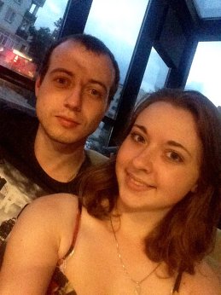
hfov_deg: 40.7
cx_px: 110
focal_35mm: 35
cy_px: 148
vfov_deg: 52.7
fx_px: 298
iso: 1000
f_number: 2.4
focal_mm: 2.18
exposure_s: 1/15
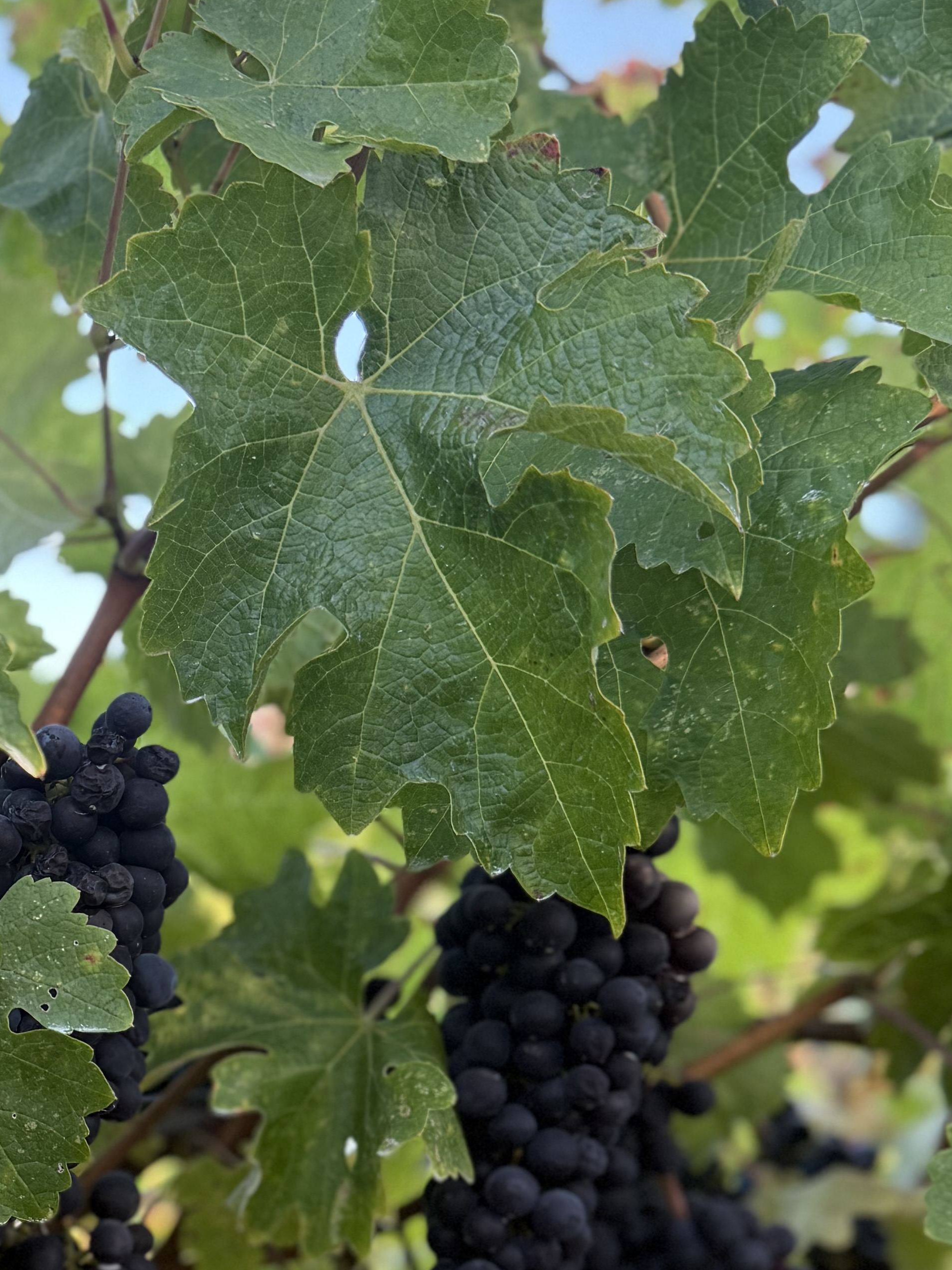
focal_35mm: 54
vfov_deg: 34.3
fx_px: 1980
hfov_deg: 25.8
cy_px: 1051
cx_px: 30
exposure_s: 1/178
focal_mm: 6.76
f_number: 1.78
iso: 200
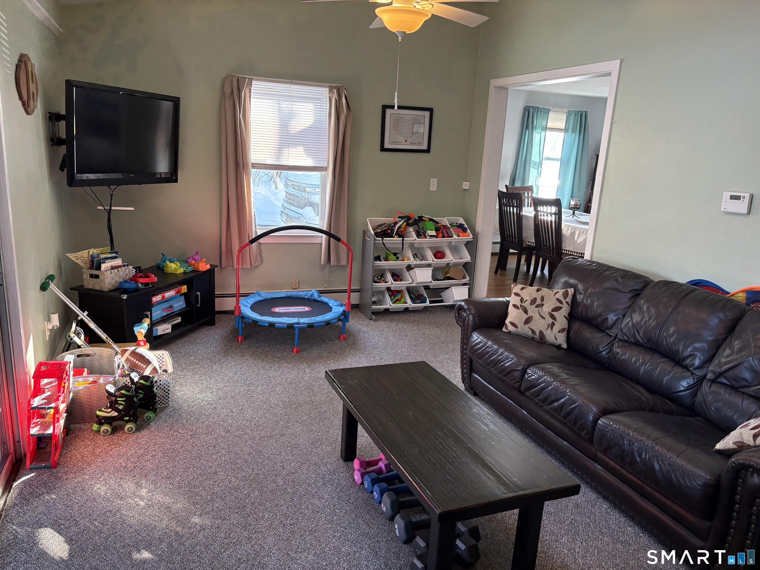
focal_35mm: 26
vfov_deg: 53.1
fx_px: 571
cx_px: 380
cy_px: 285
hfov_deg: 67.3
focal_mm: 5.96
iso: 250
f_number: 1.6
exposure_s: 1/120
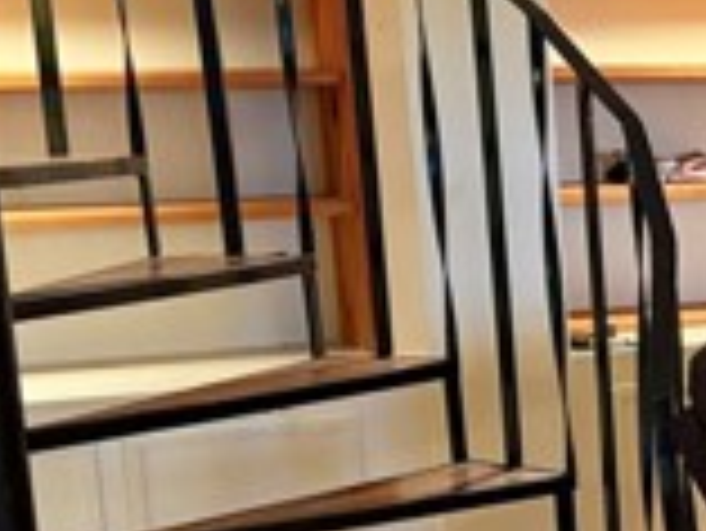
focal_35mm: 106
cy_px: 441
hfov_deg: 15.9
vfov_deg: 13.9
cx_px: 1255
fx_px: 2164
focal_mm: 5.96
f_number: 1.6
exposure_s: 1/40
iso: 320
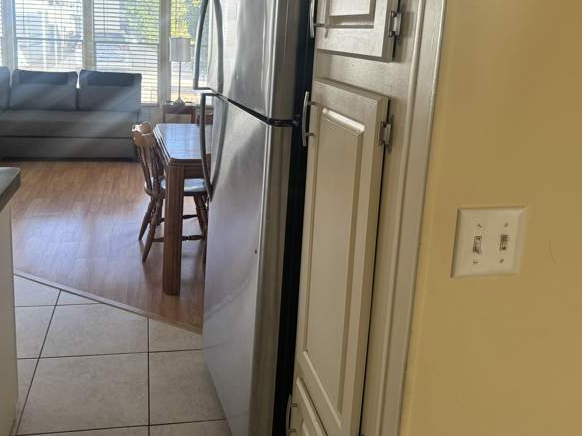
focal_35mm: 33
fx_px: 555
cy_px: 141
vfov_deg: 42.3
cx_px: 232
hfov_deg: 55.0
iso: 200
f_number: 1.78
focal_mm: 6.76
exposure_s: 1/79
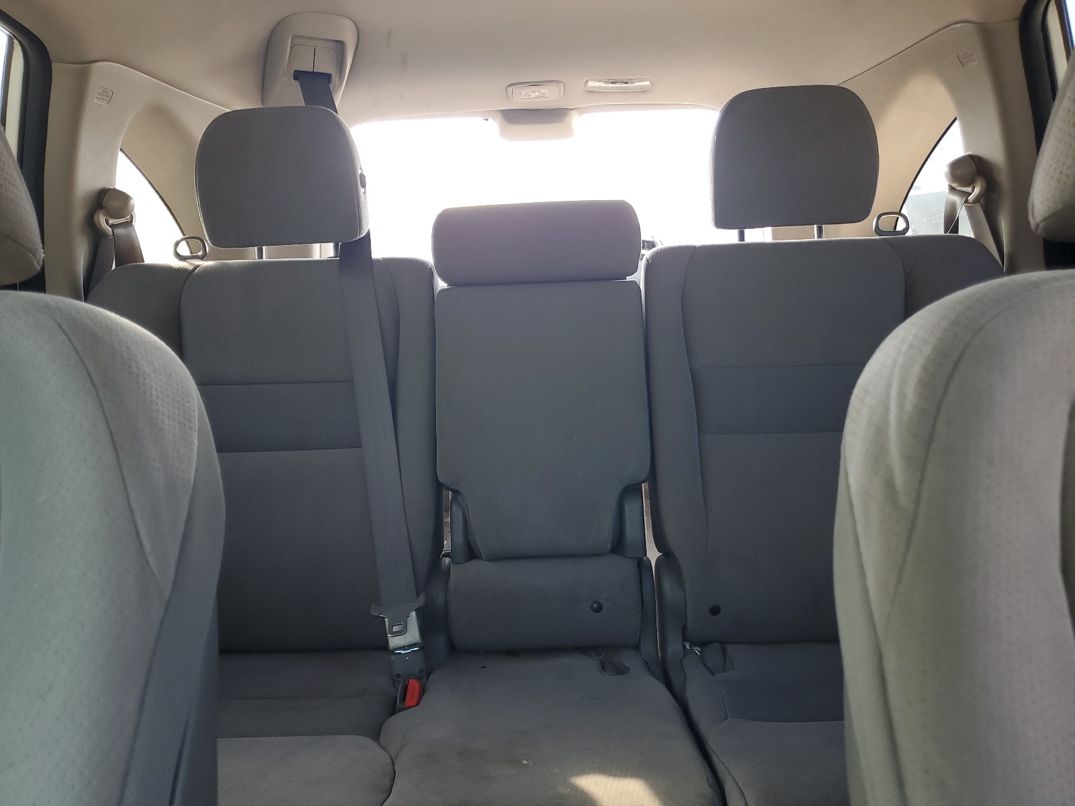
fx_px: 807
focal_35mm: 26
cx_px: 538
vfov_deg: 53.1
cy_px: 403
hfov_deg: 67.3
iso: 59
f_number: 1.5
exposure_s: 1/120
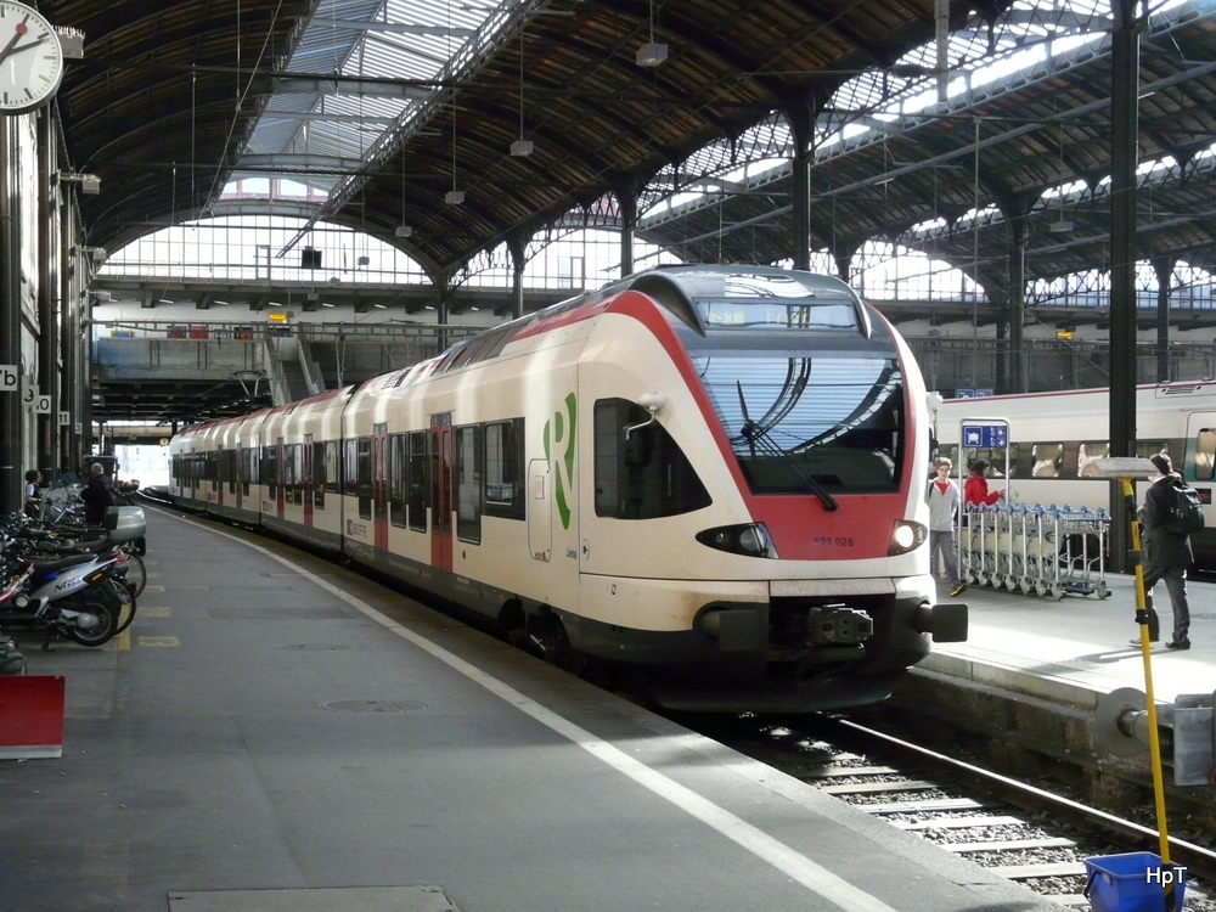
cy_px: 456
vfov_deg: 29.7
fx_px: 1721
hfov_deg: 38.9
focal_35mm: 49
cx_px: 608
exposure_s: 1/160
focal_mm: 8.1
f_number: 3.2
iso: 400
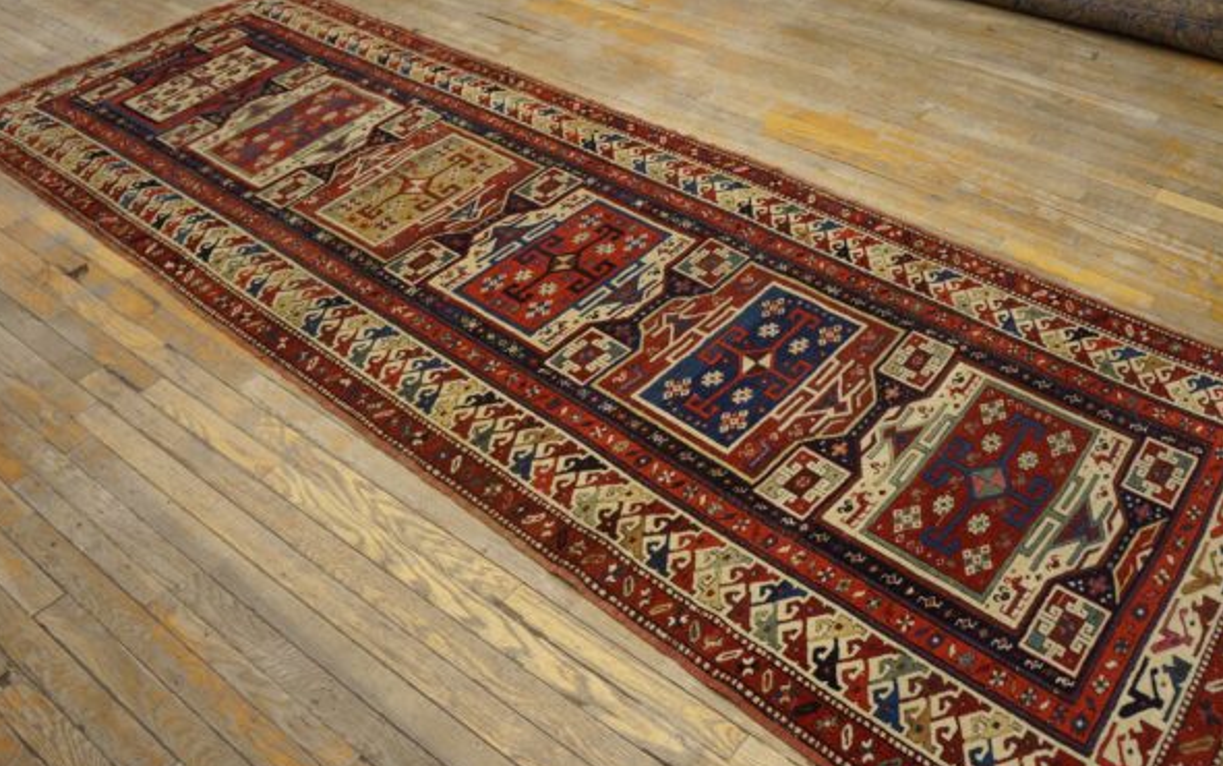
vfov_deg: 40.6
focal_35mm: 31
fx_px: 1034
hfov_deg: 61.2
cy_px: 409
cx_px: 608
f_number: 4
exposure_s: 1/60
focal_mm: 20
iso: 800
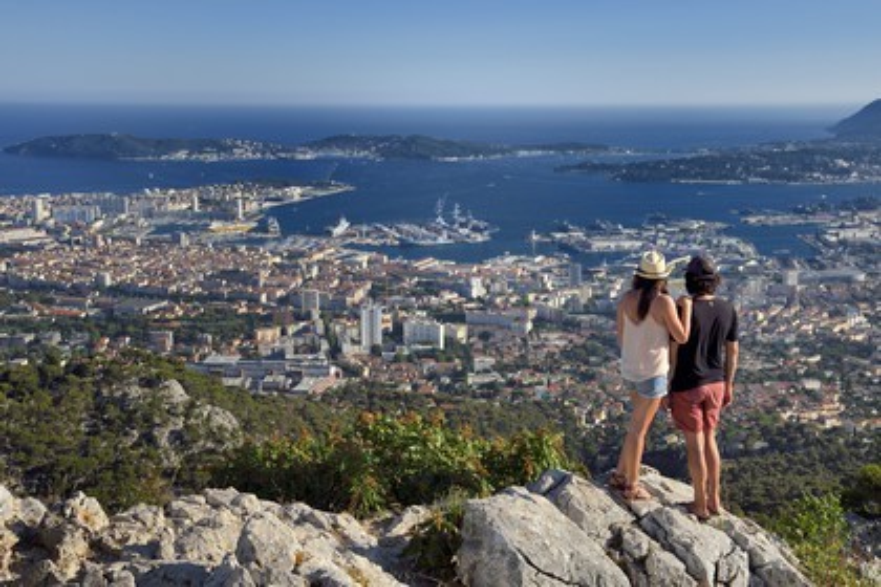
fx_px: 1126
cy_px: 294
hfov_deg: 42.7
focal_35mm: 46
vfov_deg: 29.2
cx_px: 440
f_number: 16
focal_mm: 46
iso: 200
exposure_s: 1/125
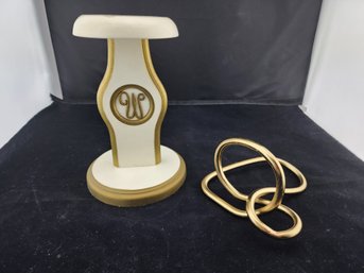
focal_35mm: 23
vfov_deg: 58.8
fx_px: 242
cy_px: 136
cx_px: 182
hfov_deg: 73.9
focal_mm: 6.4
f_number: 1.8
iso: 25
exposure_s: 1/120
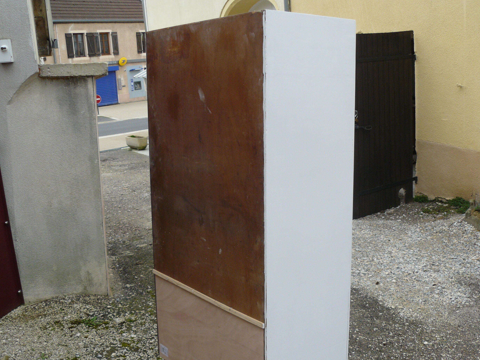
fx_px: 555
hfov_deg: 46.8
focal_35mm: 40
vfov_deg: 35.9
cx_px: 259
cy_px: 192
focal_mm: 6
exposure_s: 1/125
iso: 100
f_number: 3.6
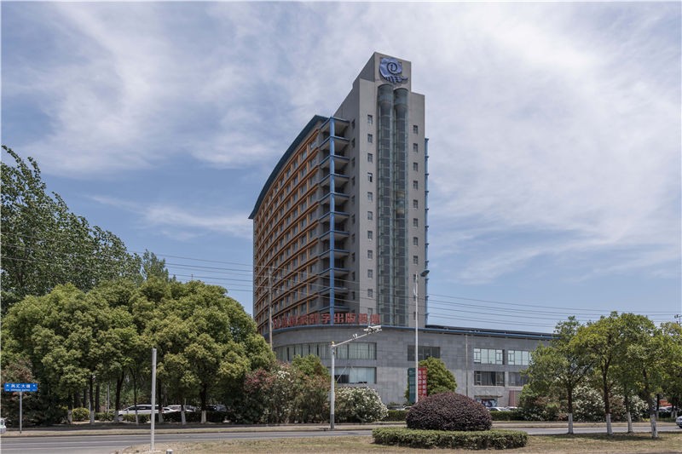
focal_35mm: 20
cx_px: 341
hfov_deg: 84.0
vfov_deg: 61.9
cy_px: 227
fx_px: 379
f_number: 8
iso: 100
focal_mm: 20
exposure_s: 1/500
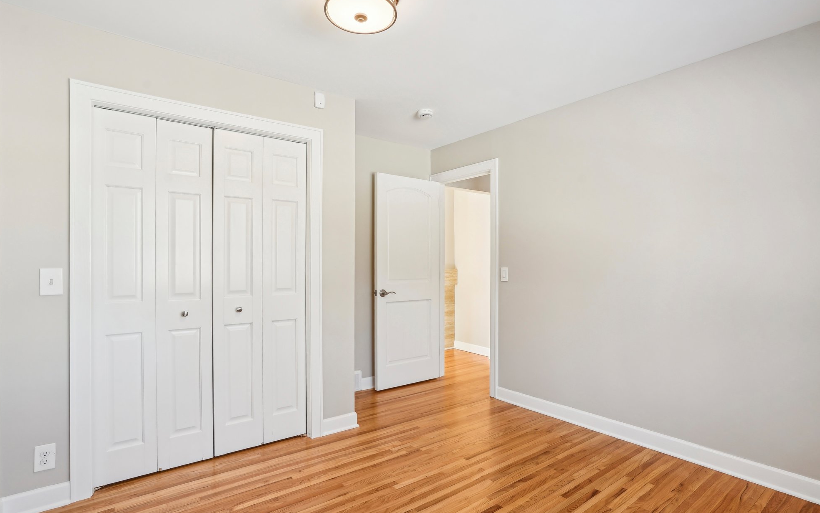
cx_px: 416
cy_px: 273
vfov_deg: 67.9
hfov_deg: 94.4
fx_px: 380
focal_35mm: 17
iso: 400
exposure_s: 1/30
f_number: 8
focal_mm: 16
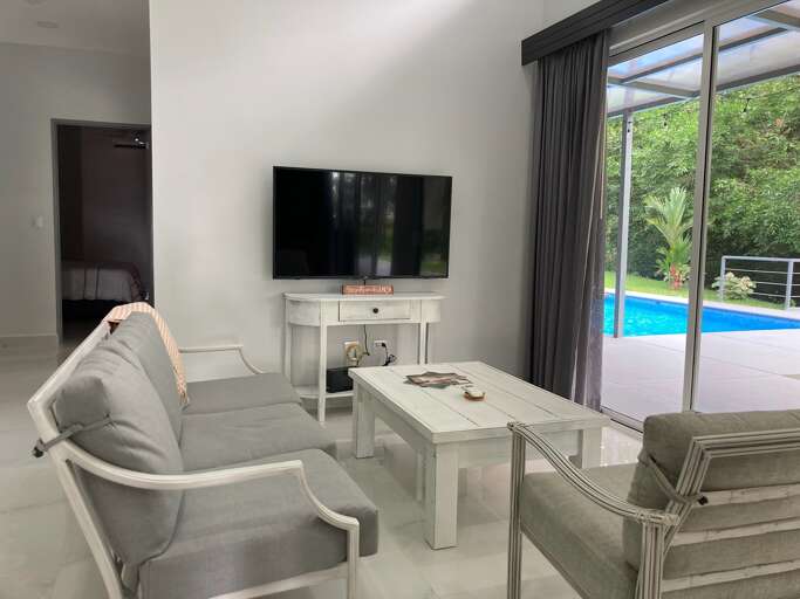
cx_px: 400
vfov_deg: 49.7
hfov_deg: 63.5
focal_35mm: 28
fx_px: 647
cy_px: 300
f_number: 1.8
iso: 80
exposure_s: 1/60
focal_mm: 3.99
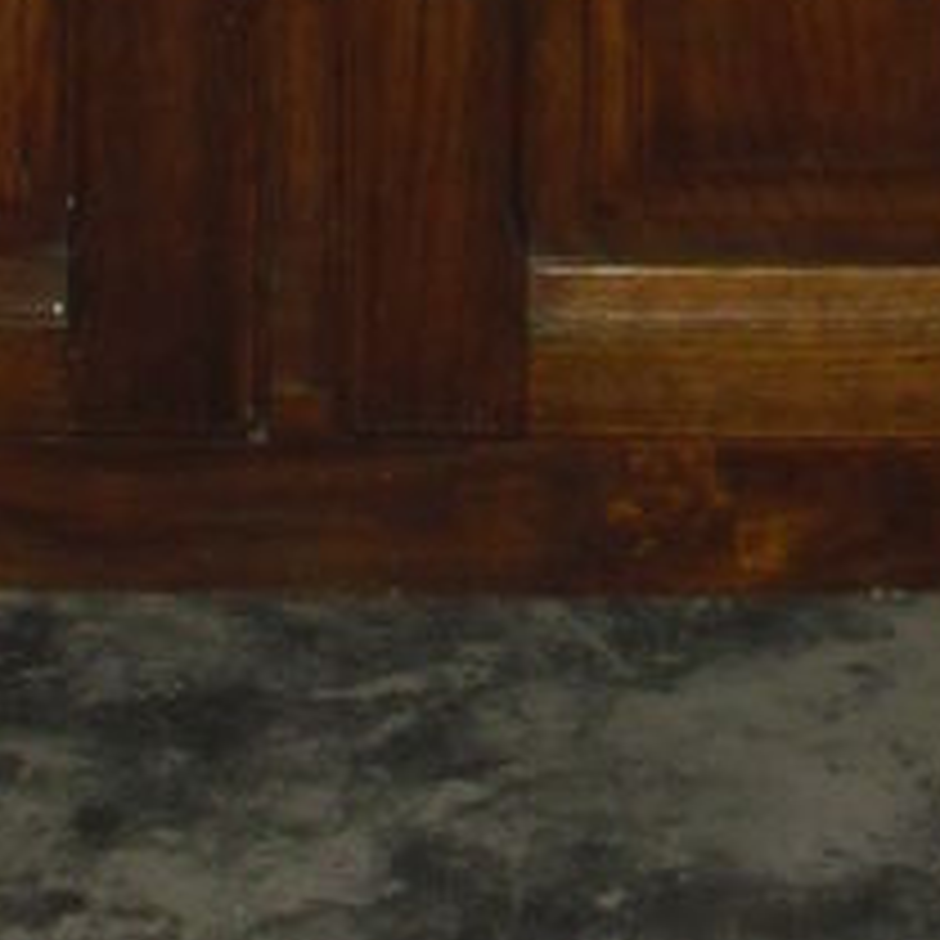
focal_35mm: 152
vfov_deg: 10.1
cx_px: 495
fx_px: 4670
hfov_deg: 11.5
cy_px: -1273
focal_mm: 6.3
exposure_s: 1/60
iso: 200
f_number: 3.1
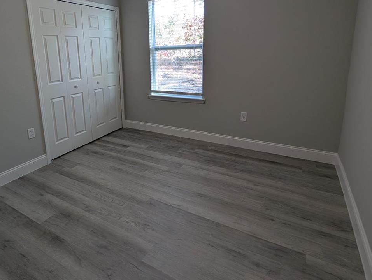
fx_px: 215
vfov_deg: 64.6
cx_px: 145
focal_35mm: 20
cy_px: 96
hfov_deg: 80.5
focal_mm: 2.23
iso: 42
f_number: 1.95
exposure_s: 1/40
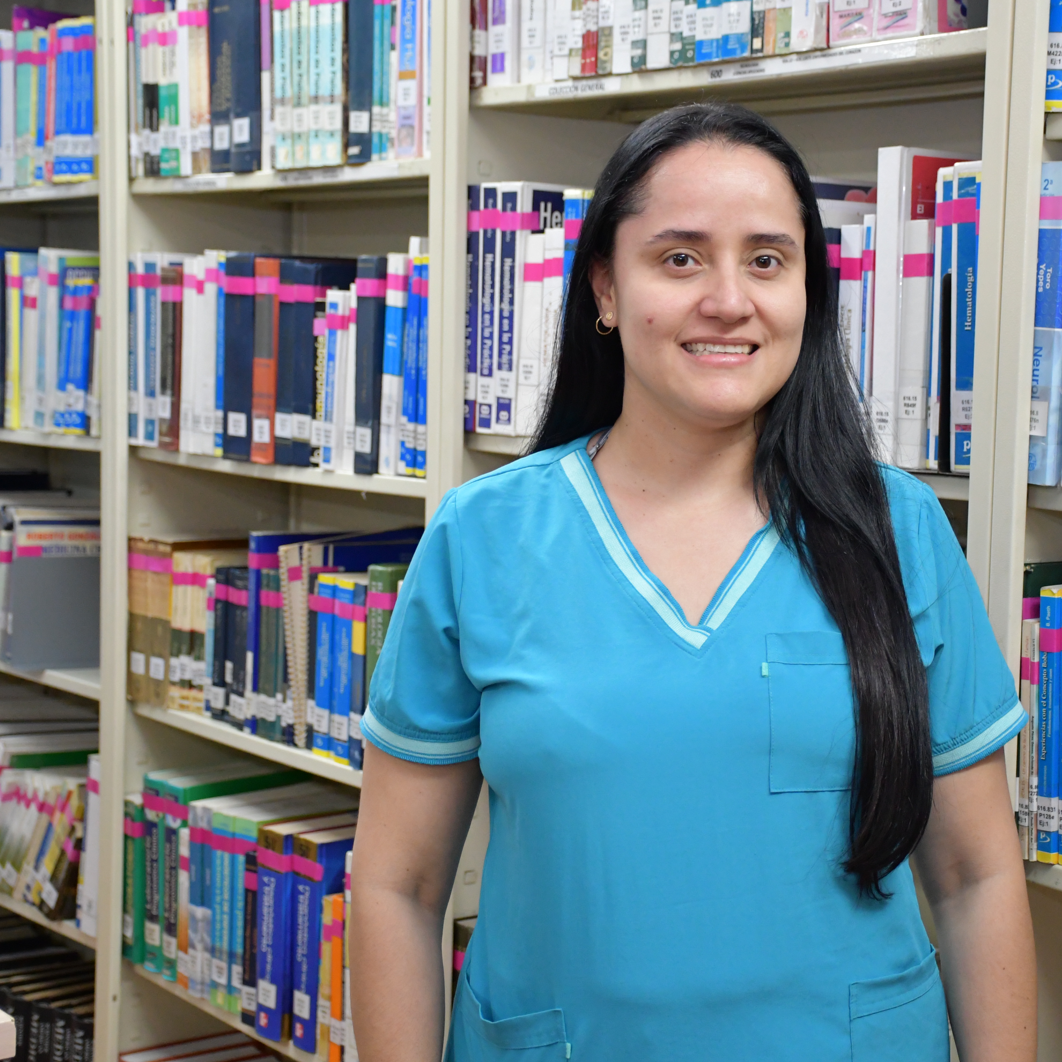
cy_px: 526
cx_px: 699
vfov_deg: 25.7
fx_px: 2326
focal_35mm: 67
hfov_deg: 25.6
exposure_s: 1/125
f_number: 4.2
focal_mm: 35
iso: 2500
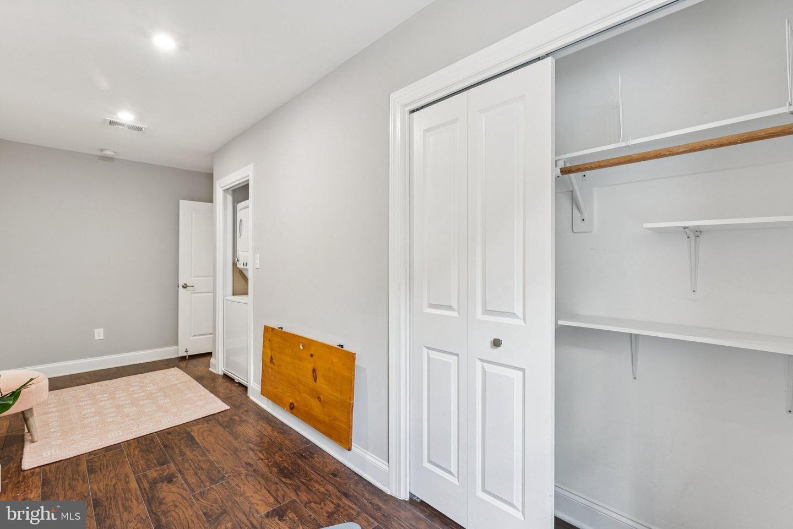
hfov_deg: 96.7
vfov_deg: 73.8
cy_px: 264
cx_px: 396
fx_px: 353
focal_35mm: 16
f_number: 9
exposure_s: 1/3
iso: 250
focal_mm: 16
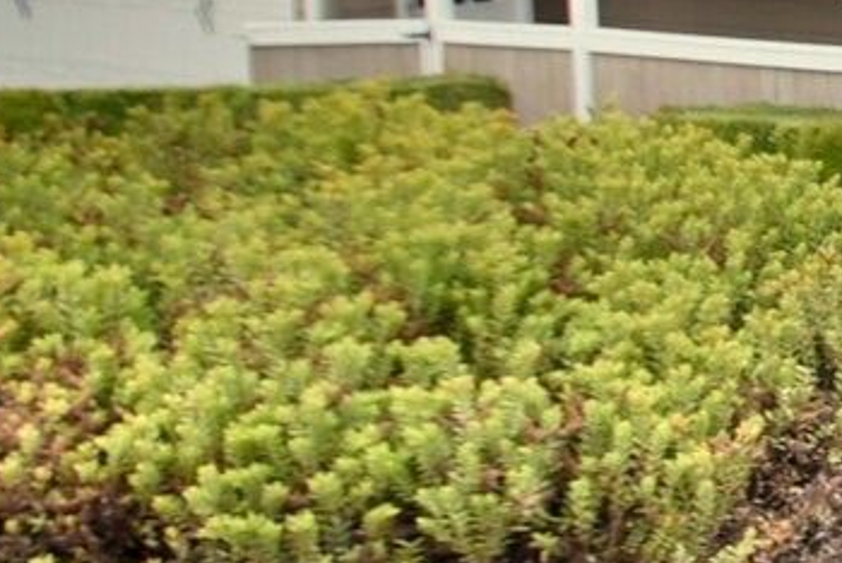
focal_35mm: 96
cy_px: -67
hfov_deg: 15.1
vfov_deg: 14.0
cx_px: 1891
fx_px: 2247
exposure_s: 1/15
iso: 800
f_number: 5
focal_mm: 14
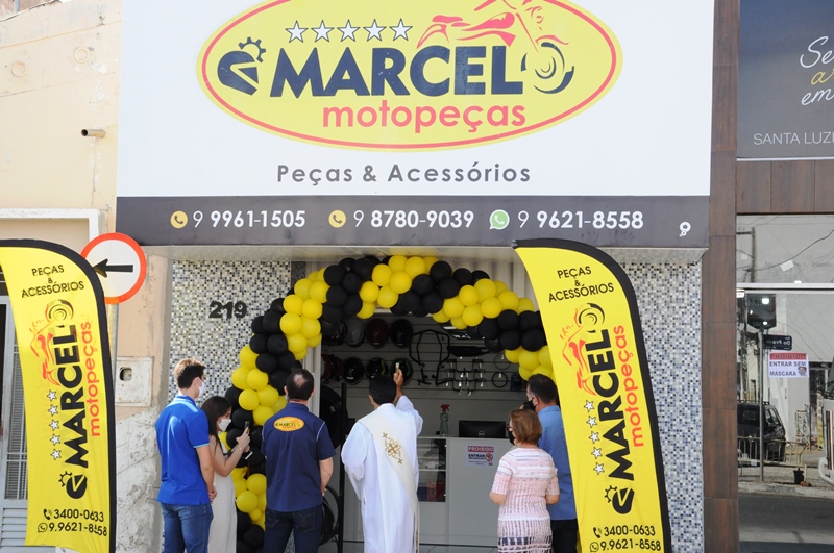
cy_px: 276
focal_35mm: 57
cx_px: 417
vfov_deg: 23.7
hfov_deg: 35.1
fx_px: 1319
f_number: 10
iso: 1000
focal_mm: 38
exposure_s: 1/400
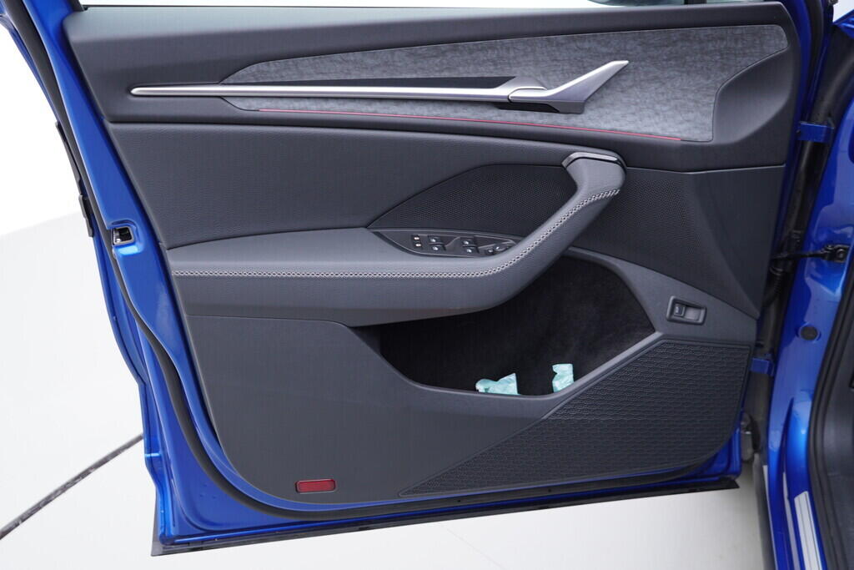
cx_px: 427
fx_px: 854
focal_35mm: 36
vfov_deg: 36.9
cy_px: 285
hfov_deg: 53.1
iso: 160
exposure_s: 1/40
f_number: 2.8
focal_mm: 24
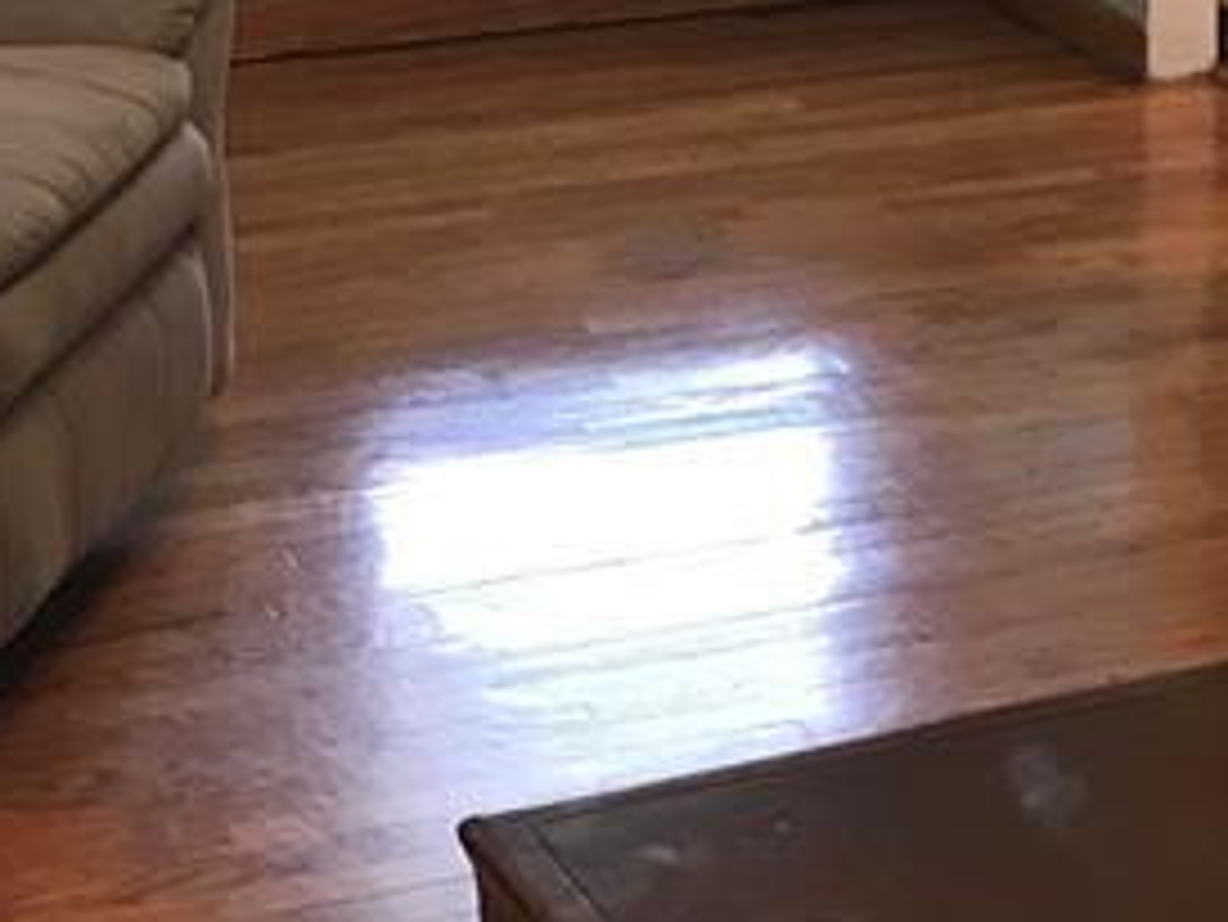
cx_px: 985
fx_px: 3727
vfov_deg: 13.3
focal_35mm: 105
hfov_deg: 18.5
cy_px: -468
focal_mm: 3.99
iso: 64
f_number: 1.8
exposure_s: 1/15
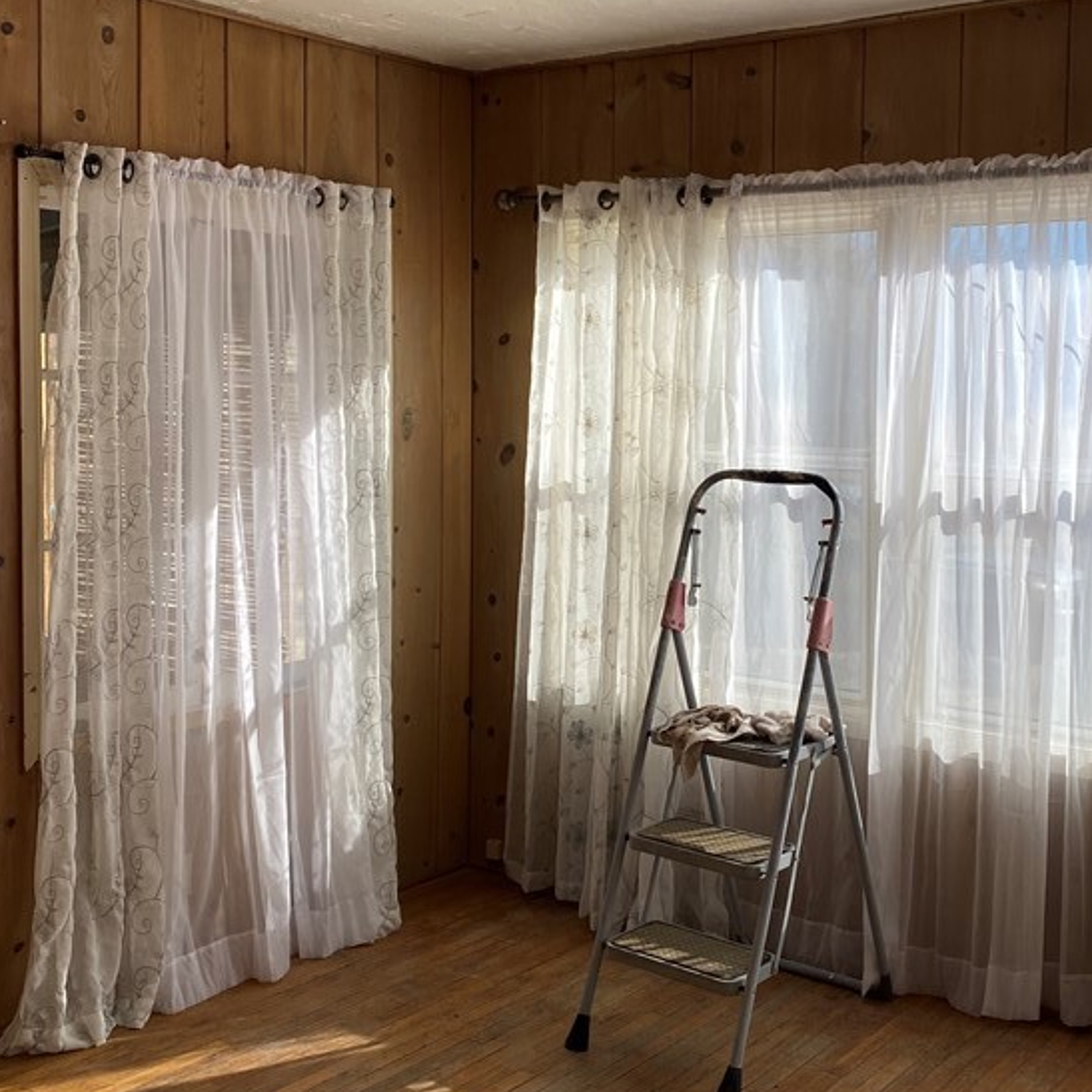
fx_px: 1535
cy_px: 473
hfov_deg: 39.0
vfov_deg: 39.1
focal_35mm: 43
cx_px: 661
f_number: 1.8
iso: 32
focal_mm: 4.25
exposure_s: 1/1272
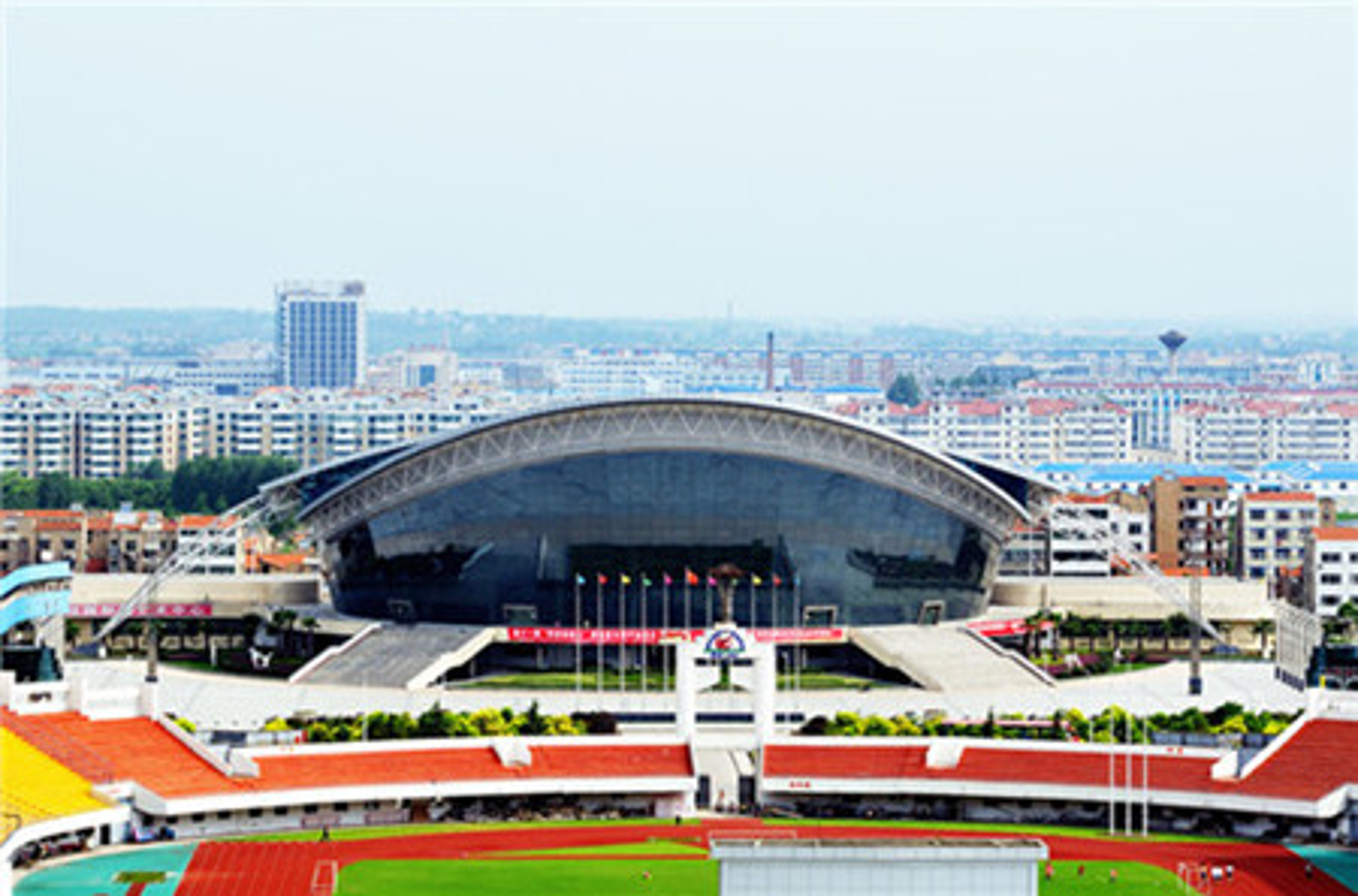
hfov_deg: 13.1
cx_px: 679
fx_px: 5923
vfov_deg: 8.7
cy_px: 448
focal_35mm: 158
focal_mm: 105
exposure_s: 1/320
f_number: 9
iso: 200
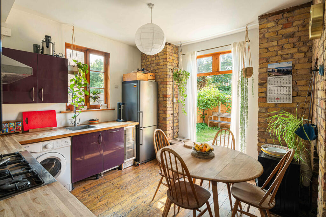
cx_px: 163
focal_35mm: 17
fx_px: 154
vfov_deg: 70.5
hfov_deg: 93.3
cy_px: 108
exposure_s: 1/5
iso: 250
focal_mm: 17
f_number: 8
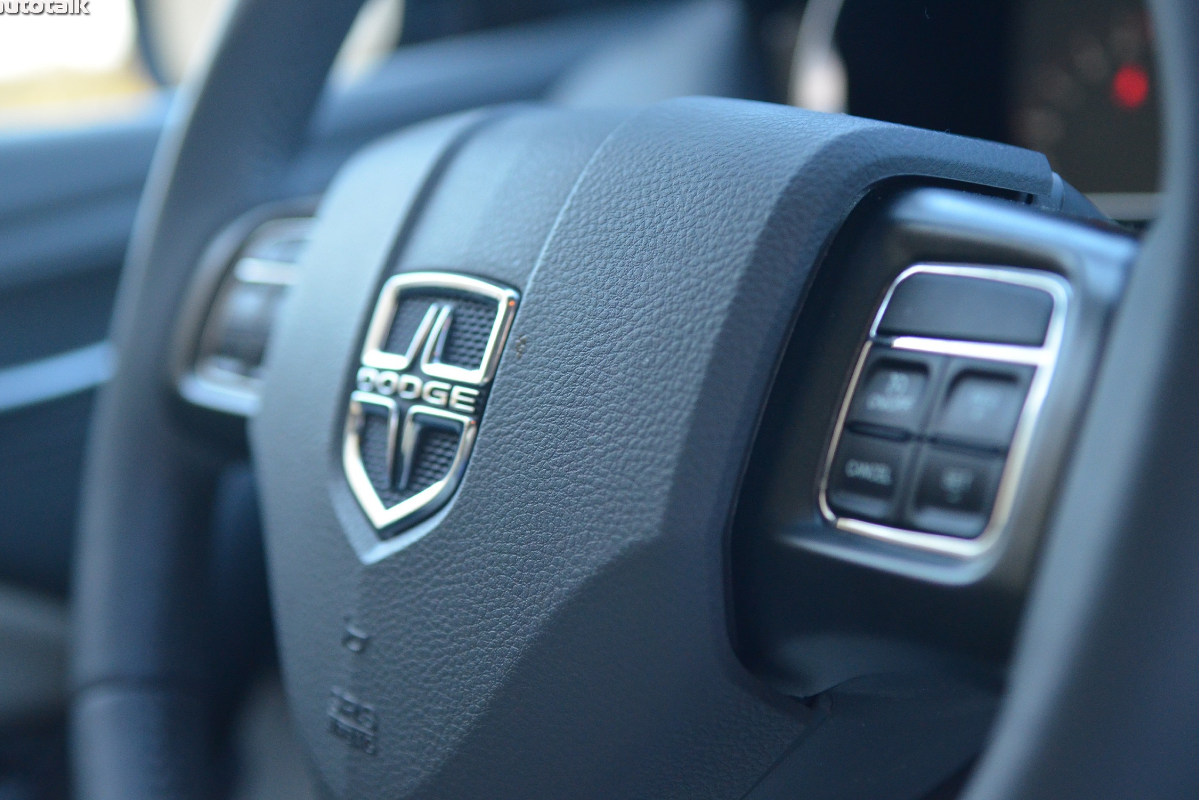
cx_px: 591
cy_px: 399
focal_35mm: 58
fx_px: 1932
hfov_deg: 34.5
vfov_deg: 23.4
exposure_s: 1/200
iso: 1600
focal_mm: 38
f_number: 2.8
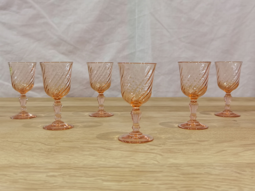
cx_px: 128
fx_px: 295
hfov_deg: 46.8
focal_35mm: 40
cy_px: 96
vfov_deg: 36.0
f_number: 1.9
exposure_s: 1/50
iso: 100
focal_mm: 6.71
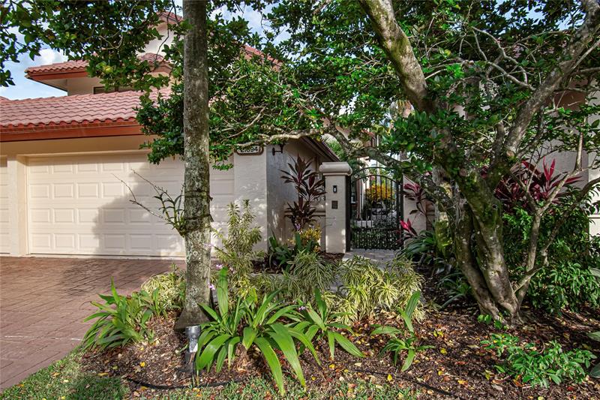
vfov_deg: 59.5
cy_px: 200
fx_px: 350
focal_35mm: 21
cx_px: 300
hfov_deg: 81.2
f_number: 8
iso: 280
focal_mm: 14
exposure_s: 1/250
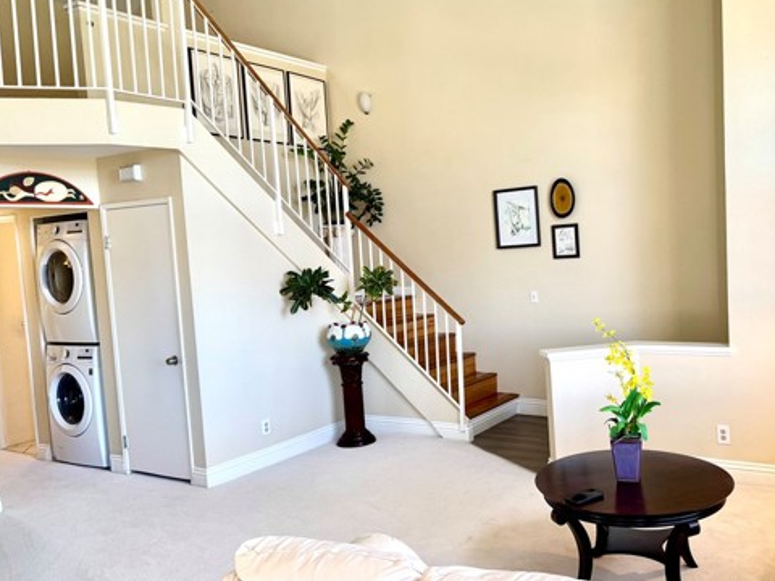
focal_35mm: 32
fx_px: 716
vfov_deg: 44.2
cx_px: 499
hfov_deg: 55.9
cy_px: 292
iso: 125
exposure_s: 1/120
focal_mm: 6.76
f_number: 1.78
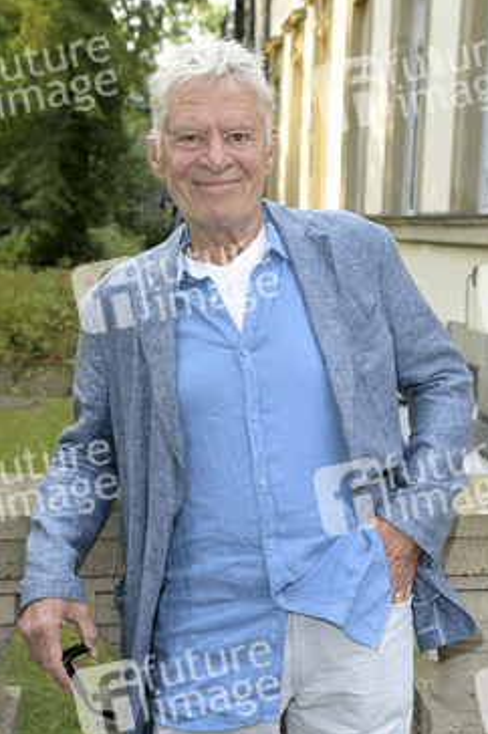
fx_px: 1120
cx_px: 234
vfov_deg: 36.3
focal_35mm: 55
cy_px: 387
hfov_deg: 24.6
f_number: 5.6
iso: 500
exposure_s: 1/100
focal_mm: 50
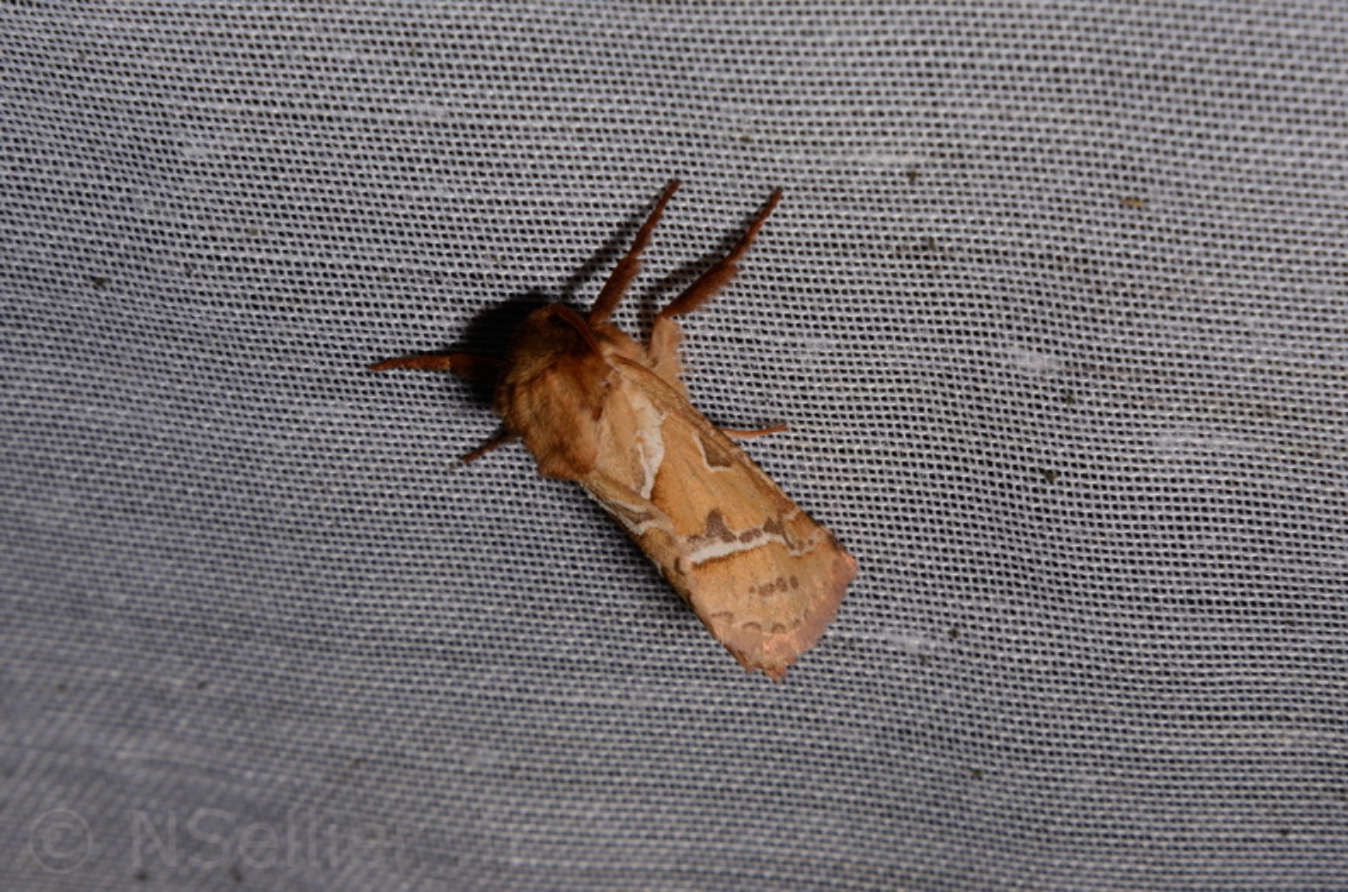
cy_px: 446
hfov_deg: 16.1
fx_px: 4763
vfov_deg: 10.7
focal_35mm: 128
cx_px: 674
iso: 100
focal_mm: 85
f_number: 25
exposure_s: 1/60
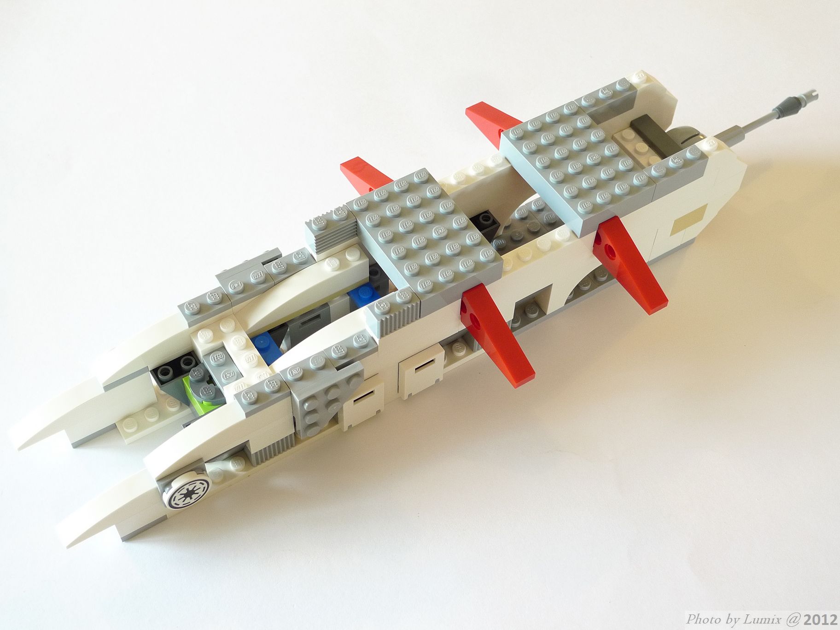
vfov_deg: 30.3
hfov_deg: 39.7
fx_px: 1165
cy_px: 315
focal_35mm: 48
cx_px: 420
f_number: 3.2
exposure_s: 1/15
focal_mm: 10.2
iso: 200
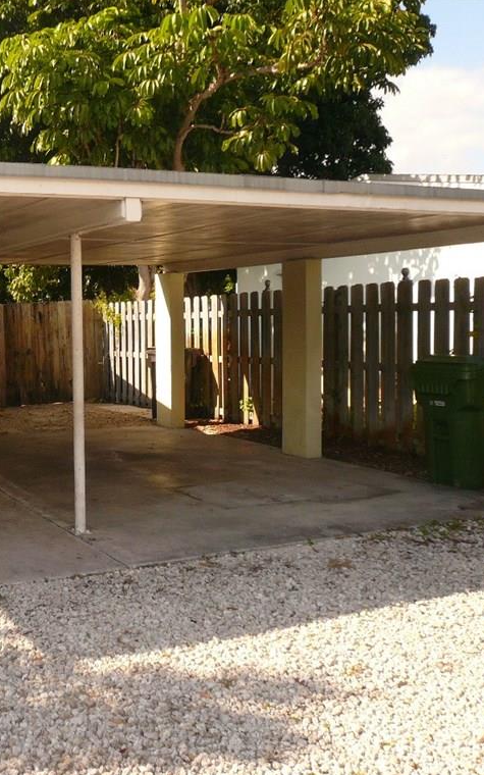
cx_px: 25
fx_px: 844
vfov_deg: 49.3
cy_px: 389
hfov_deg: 30.2
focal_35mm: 40
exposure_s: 1/800
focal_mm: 4.6
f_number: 2.8
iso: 100
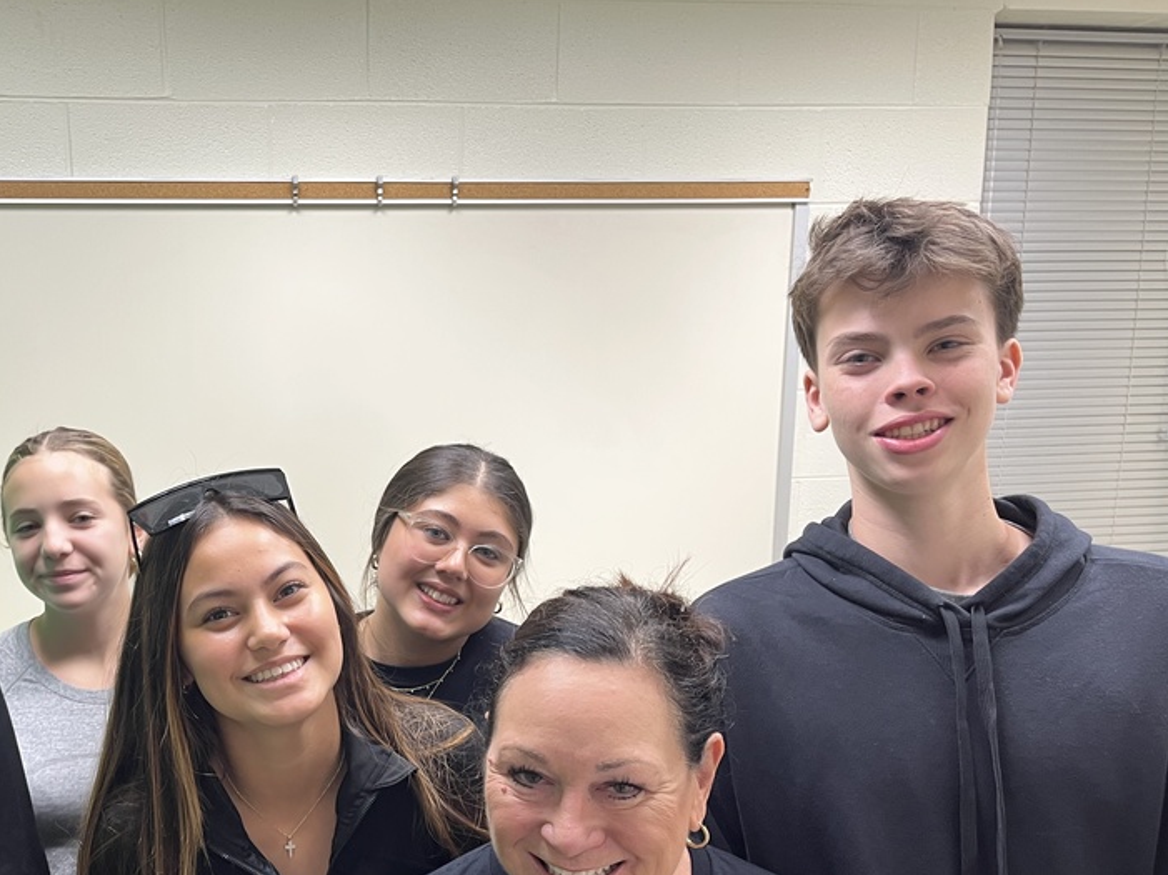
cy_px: 625
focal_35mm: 38
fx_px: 1282
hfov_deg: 47.6
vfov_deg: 37.0
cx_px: 330
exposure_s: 1/60
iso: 100
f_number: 1.6
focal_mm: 5.1
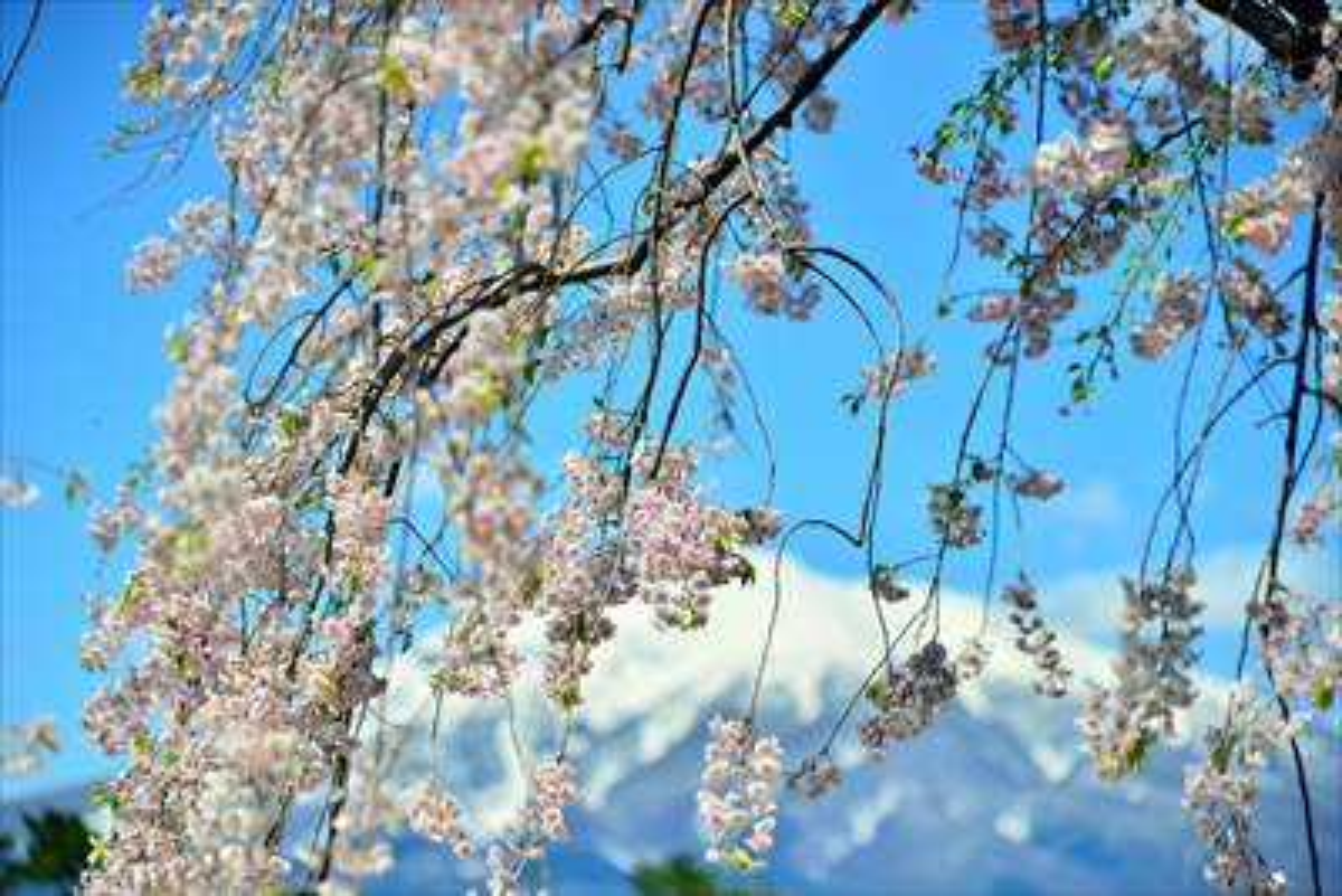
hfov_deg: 17.1
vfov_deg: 11.4
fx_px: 4475
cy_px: 448
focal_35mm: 120
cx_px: 671
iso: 400
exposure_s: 1/8000
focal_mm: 120
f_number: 4
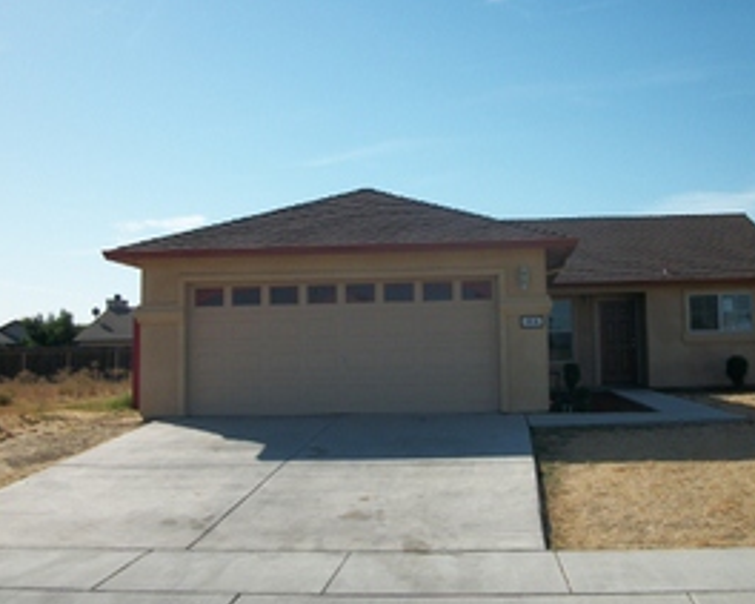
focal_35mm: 41
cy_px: 249
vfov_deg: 36.4
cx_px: 423
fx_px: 916
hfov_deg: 44.7
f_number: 8.8
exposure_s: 1/250
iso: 80
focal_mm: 5.7
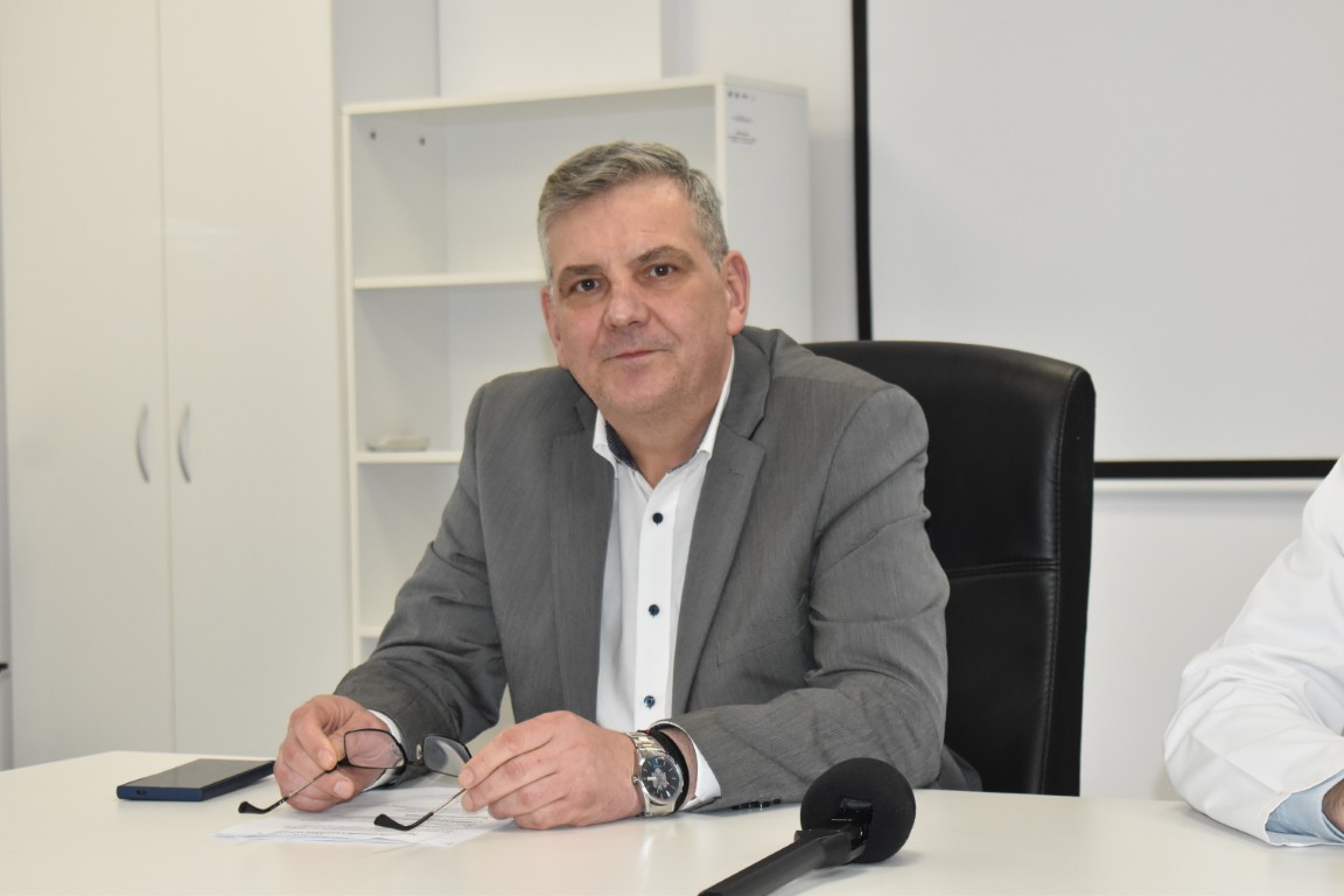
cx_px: 672
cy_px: 448
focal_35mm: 82
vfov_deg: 16.6
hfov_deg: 24.6
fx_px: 3080
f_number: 6.3
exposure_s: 1/200
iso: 1600
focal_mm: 55
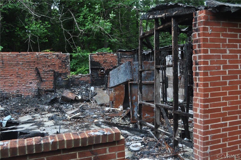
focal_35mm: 36
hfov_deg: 53.2
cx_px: 120
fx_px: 241
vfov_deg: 36.8
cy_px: 80
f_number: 5.6
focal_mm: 24
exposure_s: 1/125
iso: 400
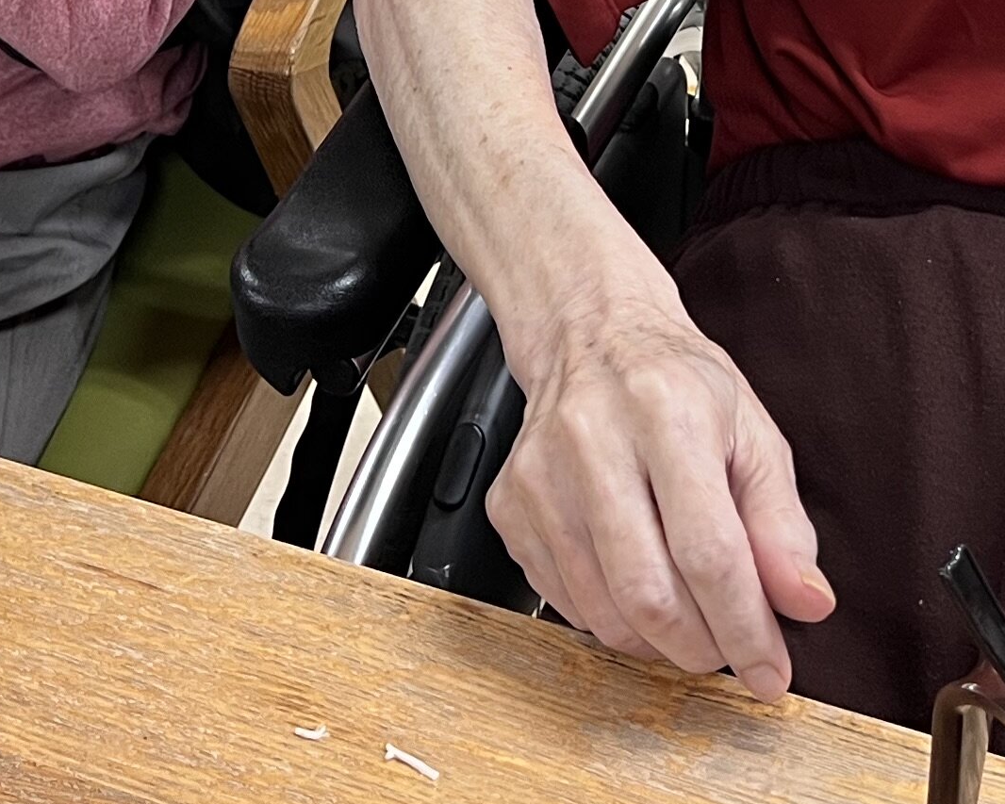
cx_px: 560
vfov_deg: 14.3
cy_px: -599
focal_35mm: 96
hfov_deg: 20.0
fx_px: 2856
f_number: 1.5
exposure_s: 1/60
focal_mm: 5.7
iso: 80
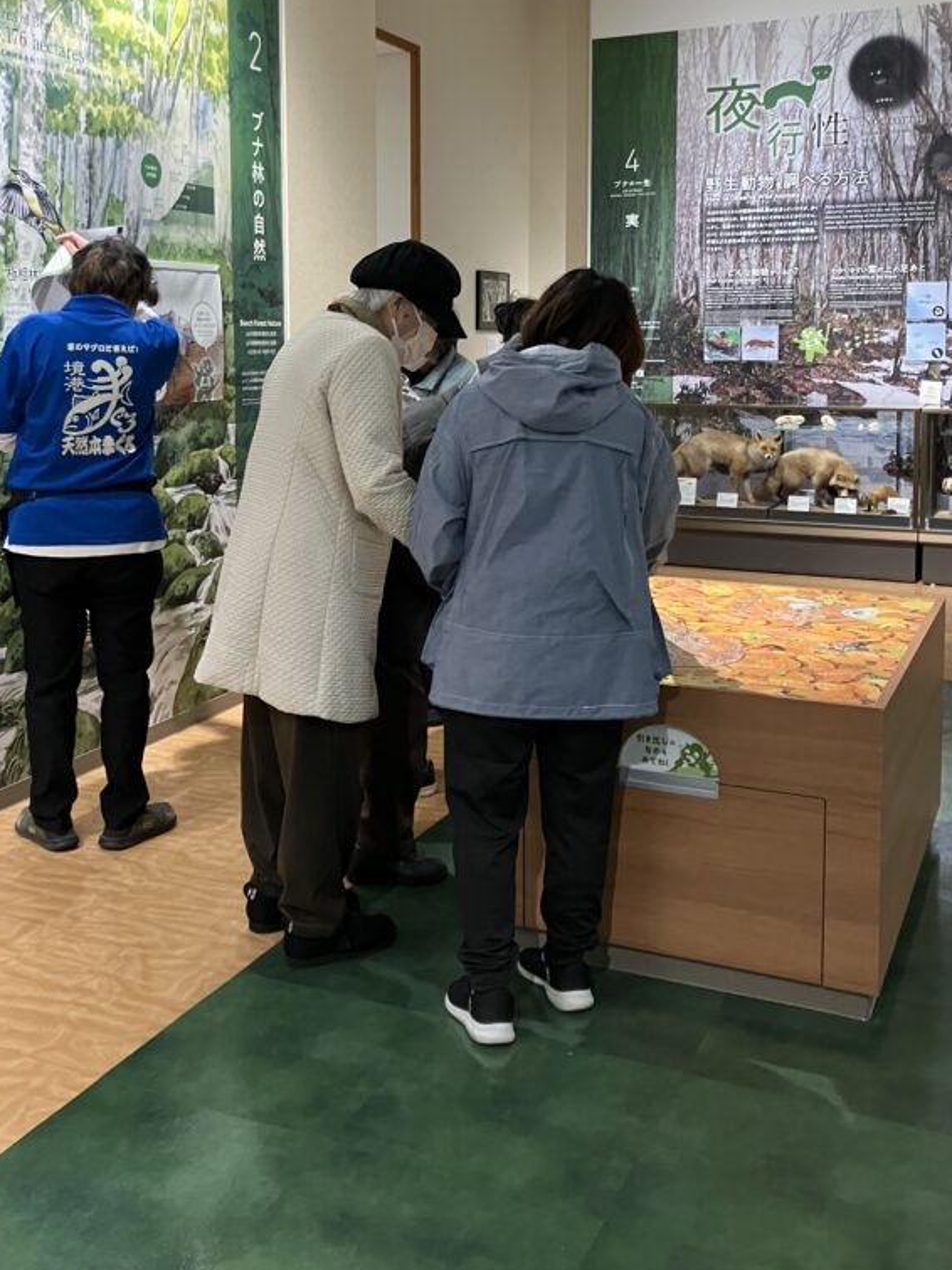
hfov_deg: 37.6
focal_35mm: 38
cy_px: 434
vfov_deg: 48.2
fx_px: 1394
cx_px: 387
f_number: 1.8
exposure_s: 1/60
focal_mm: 3.99
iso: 160
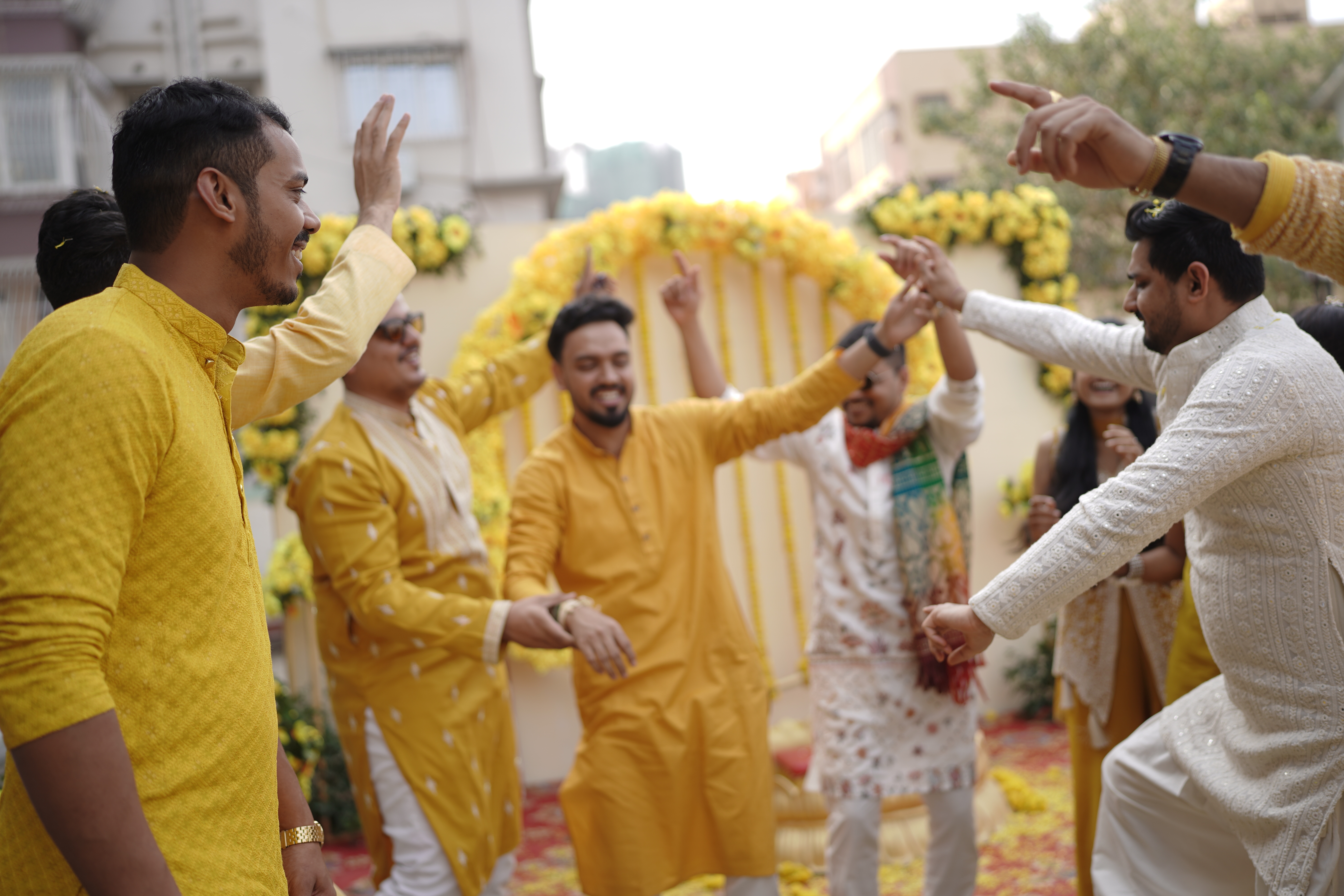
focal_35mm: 35
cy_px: 448
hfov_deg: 54.4
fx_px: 1307
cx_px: 672
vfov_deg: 37.9
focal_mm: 35
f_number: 1.4
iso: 80
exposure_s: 1/1250
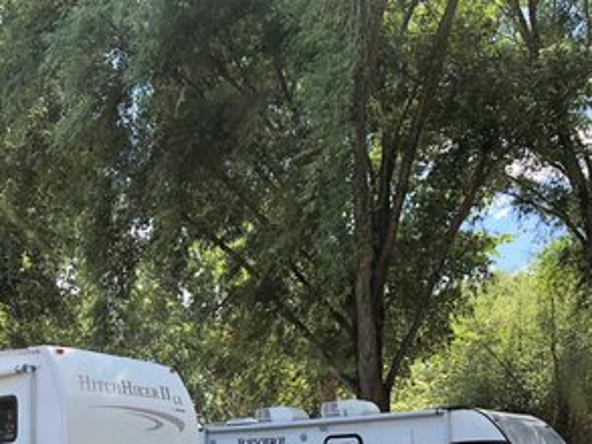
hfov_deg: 35.6
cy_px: 363
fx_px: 873
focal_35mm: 51
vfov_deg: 27.9
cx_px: 79
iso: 20
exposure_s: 1/484
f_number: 1.8
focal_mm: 4
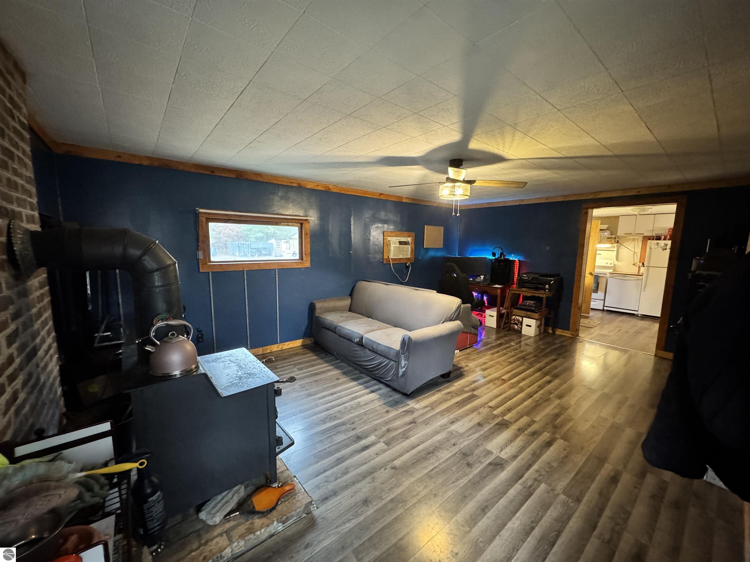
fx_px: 303
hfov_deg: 102.1
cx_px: 375
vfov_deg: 85.7
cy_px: 281
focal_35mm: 14
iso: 1250
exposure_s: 1/40
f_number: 2.2
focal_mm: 2.22
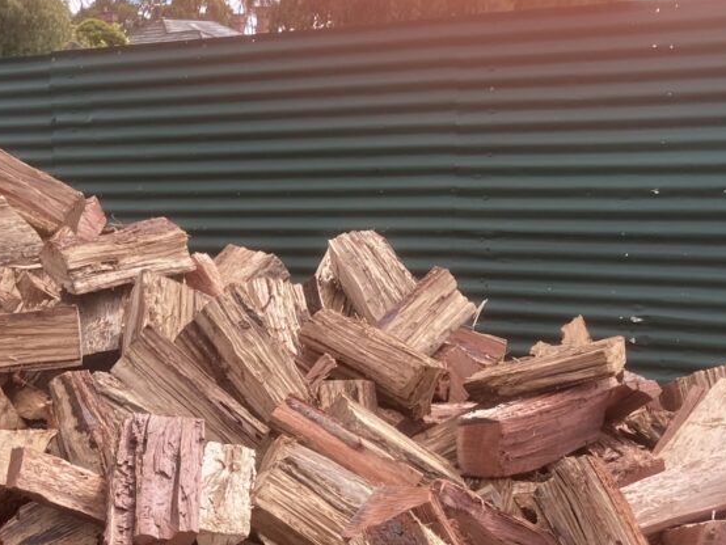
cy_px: 629
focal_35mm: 69
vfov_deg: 20.2
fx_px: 1448
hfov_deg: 27.5
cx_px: 128
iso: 20
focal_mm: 3.99
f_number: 1.8
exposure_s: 1/378
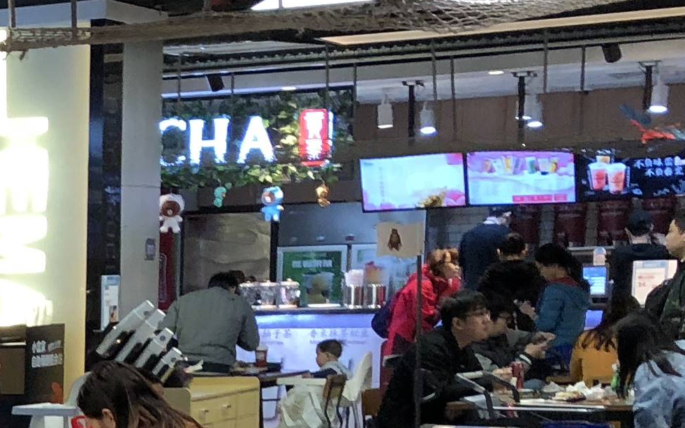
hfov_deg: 15.1
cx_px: -501
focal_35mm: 122
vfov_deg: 10.3
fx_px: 2277
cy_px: 684
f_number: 1.8
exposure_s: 1/33
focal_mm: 4
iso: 32
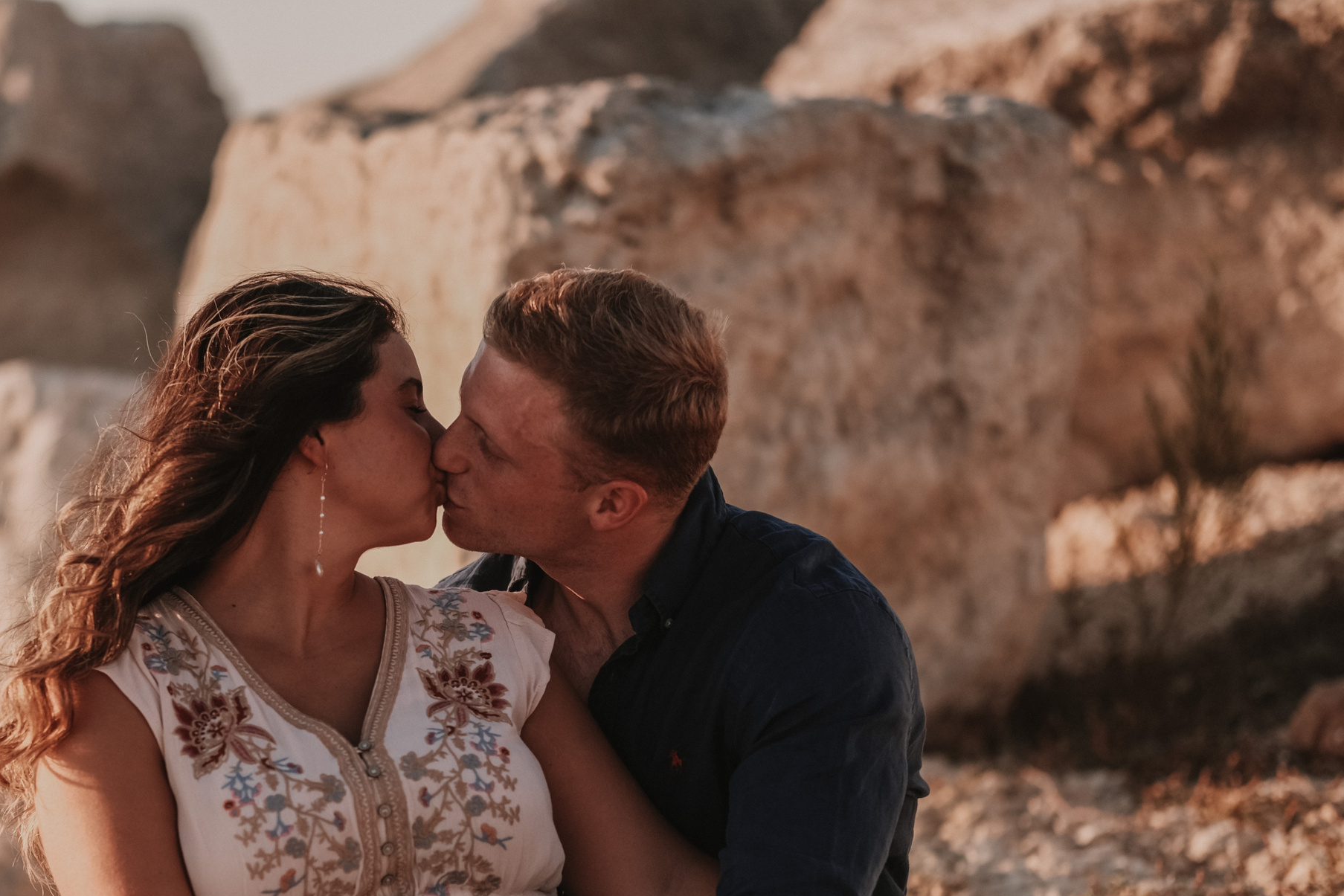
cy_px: 634
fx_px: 4443
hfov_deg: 17.2
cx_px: 451
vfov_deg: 11.5
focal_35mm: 119
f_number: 1.4
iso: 200
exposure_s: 1/4000
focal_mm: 56
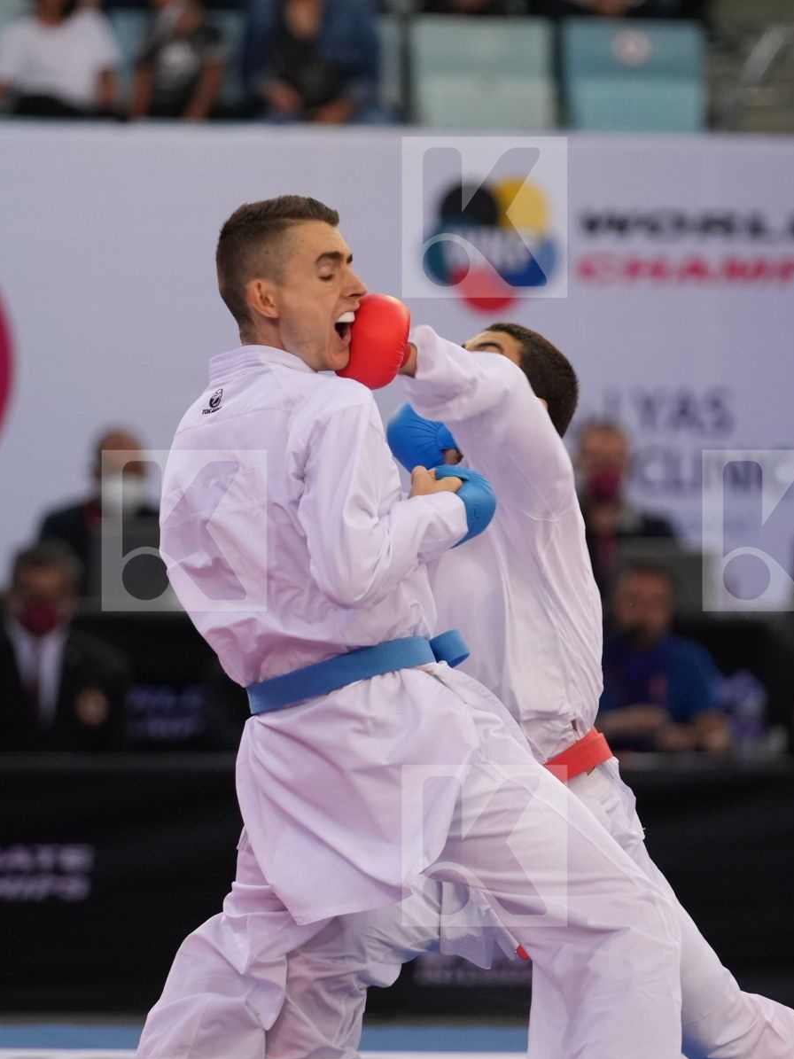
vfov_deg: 4.8
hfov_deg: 3.6
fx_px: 12755
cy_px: 531
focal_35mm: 417
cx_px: 485
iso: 1600
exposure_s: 1/1000
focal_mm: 192
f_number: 2.8
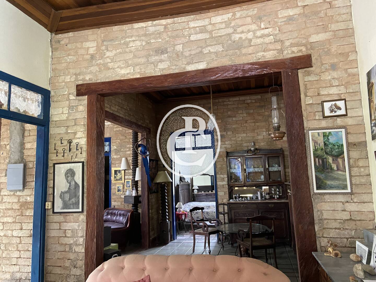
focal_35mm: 26
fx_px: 282
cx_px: 188
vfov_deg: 53.1
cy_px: 141
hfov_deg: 67.3
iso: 500
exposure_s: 1/30
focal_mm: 4.25
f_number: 1.8
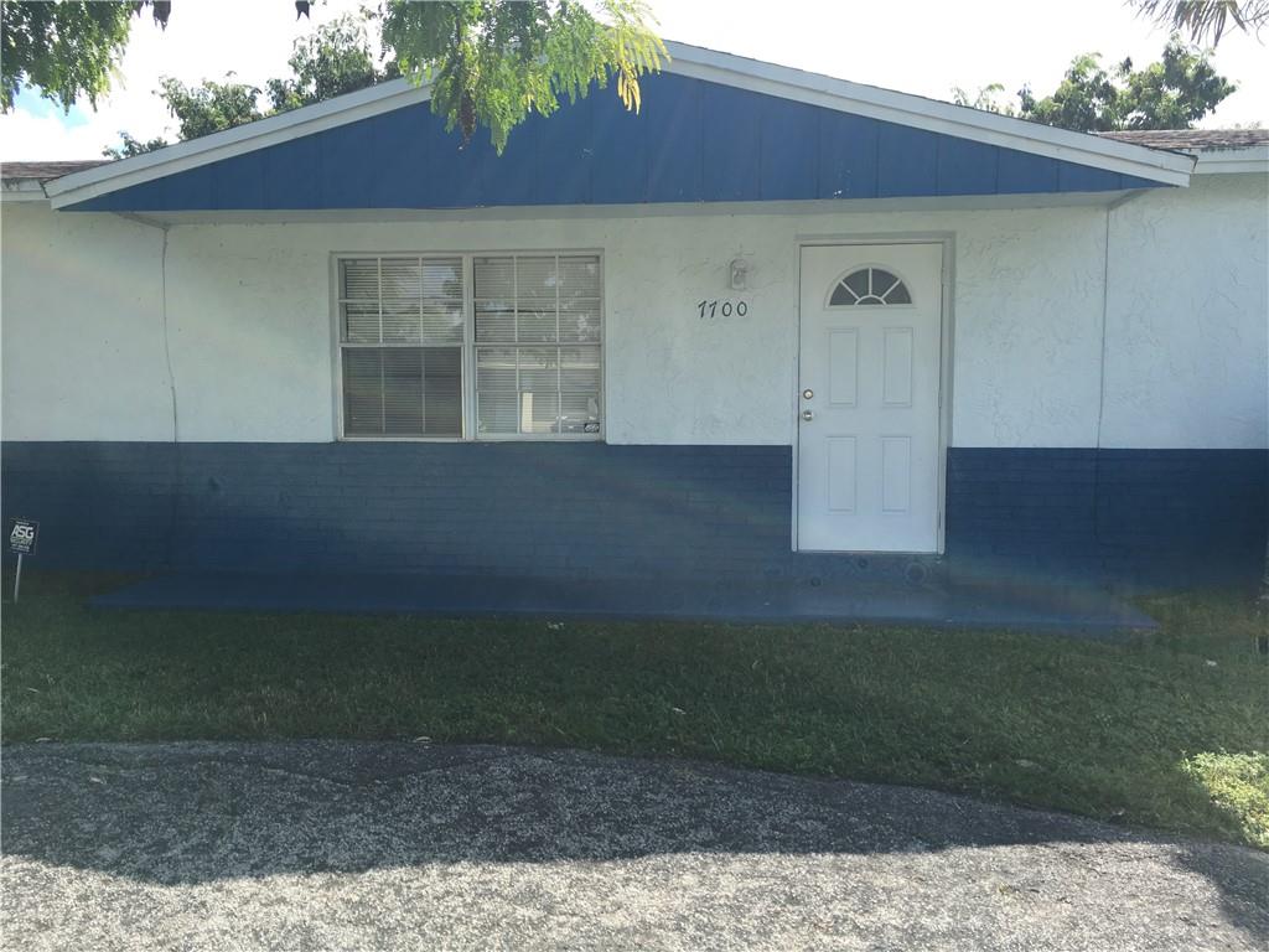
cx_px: 634
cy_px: 476
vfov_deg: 48.2
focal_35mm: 29
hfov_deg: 61.7
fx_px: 1063
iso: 25
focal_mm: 4.15
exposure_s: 1/699
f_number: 2.2
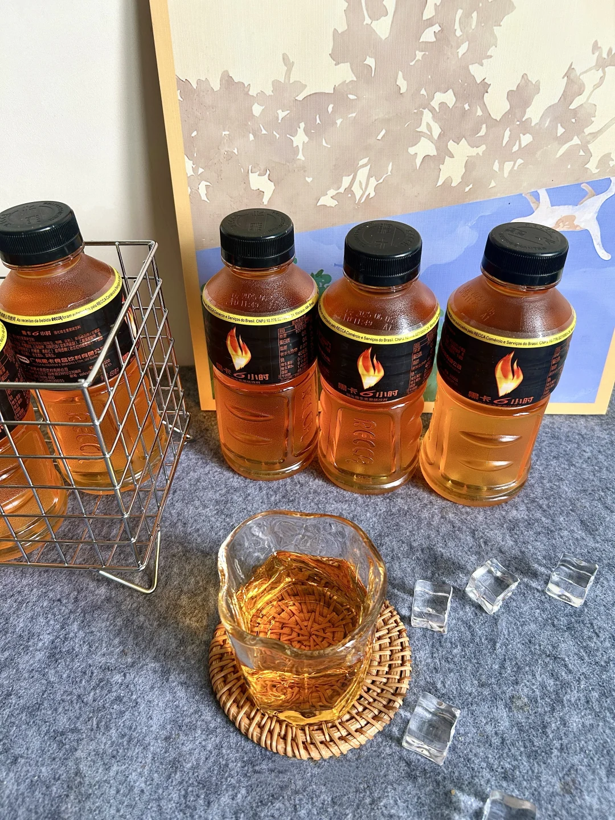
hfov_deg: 53.1
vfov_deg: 67.3
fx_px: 616
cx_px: 308
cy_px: 410
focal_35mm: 26
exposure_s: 1/121
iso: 80
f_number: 1.5
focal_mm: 5.7
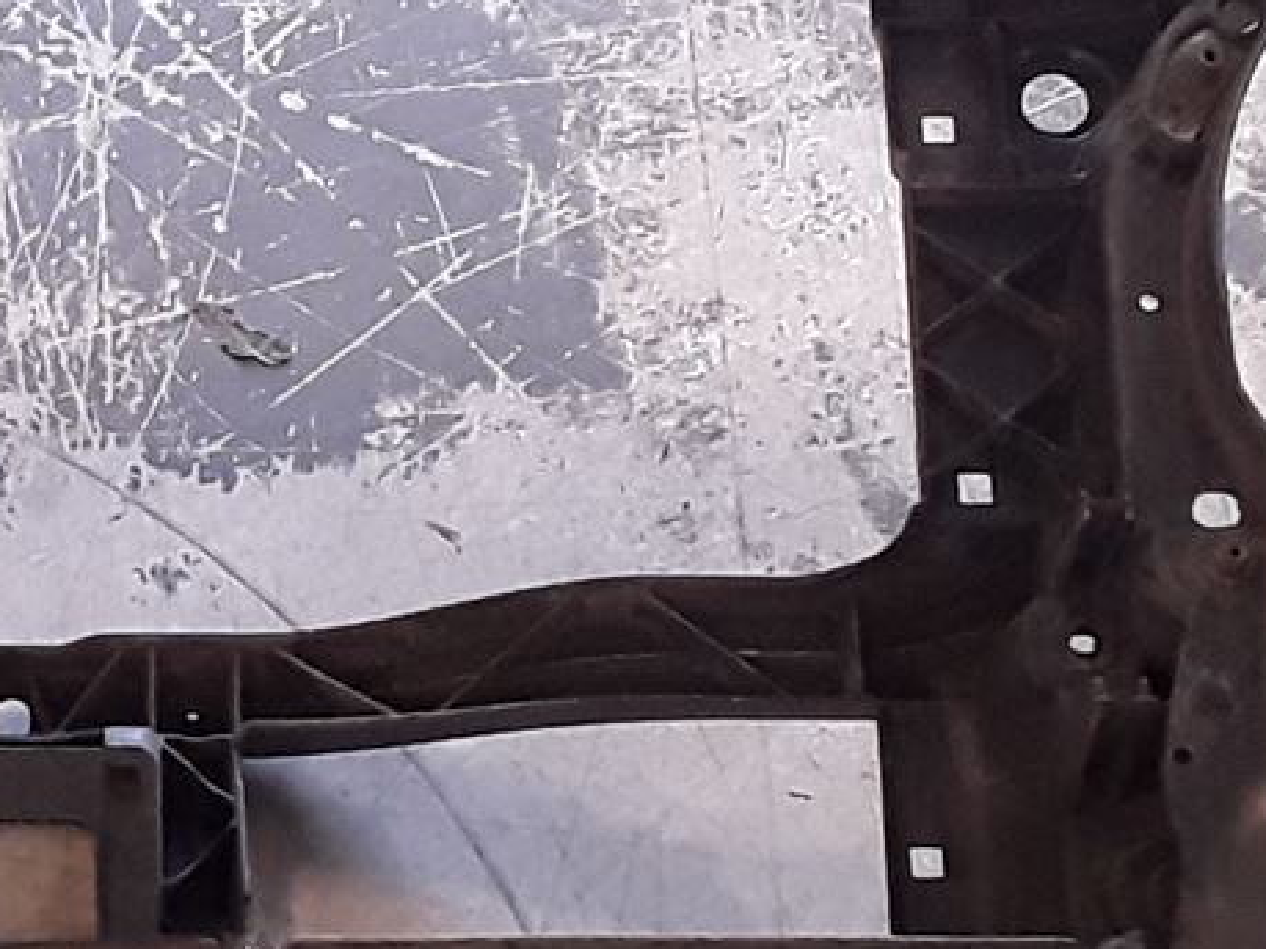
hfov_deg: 15.5
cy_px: 698
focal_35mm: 125
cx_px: -22
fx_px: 4570
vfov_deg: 11.8
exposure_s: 1/50
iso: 100
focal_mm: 2.91
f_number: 1.9
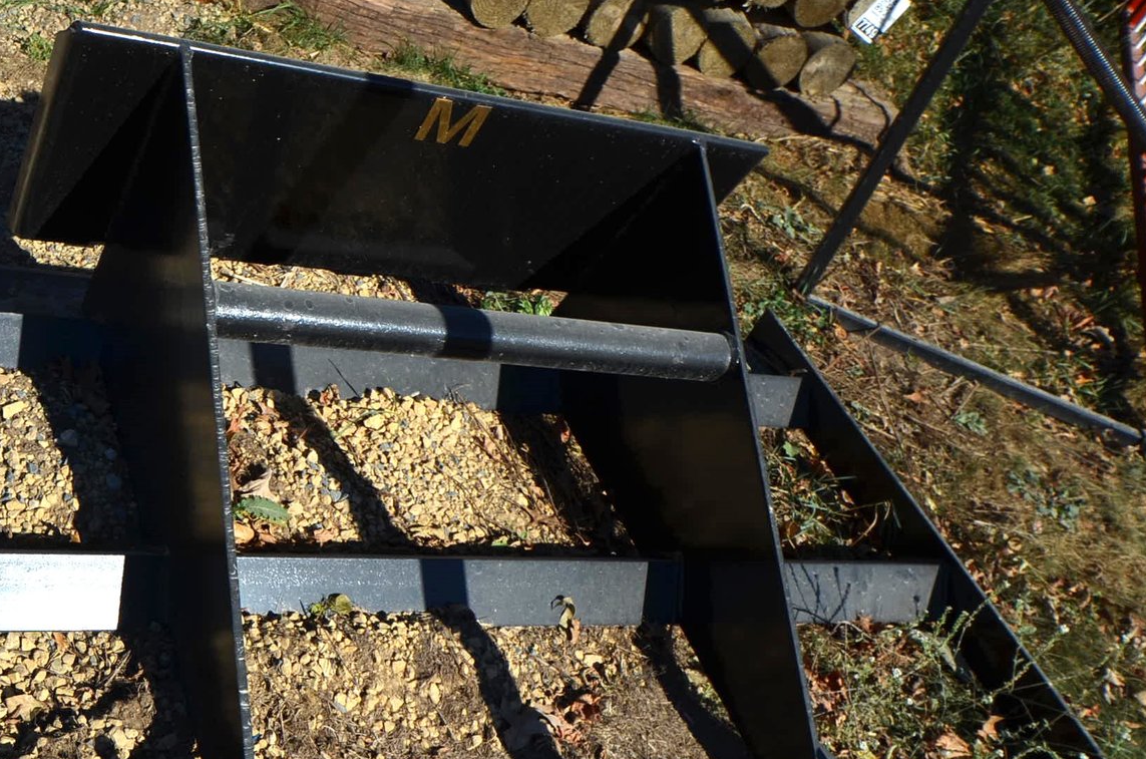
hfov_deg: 44.3
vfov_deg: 30.7
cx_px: 292
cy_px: 567
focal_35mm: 43
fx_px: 1358
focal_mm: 19
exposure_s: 1/400
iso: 100
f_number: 10
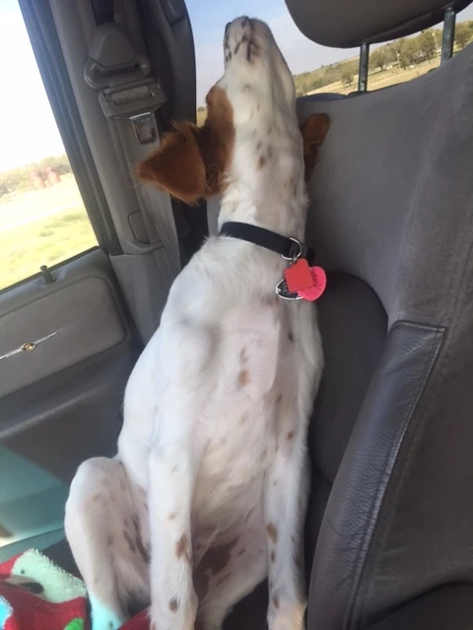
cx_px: 236
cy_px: 315
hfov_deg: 48.2
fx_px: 528
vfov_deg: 61.7
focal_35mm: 29
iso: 32
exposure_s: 1/273
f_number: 2.2
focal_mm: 4.15
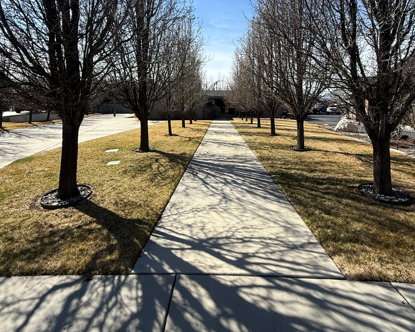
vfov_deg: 68.5
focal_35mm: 19
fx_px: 233
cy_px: 106
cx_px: 208
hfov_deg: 83.3
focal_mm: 2.22
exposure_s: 1/1795
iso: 50
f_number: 2.2
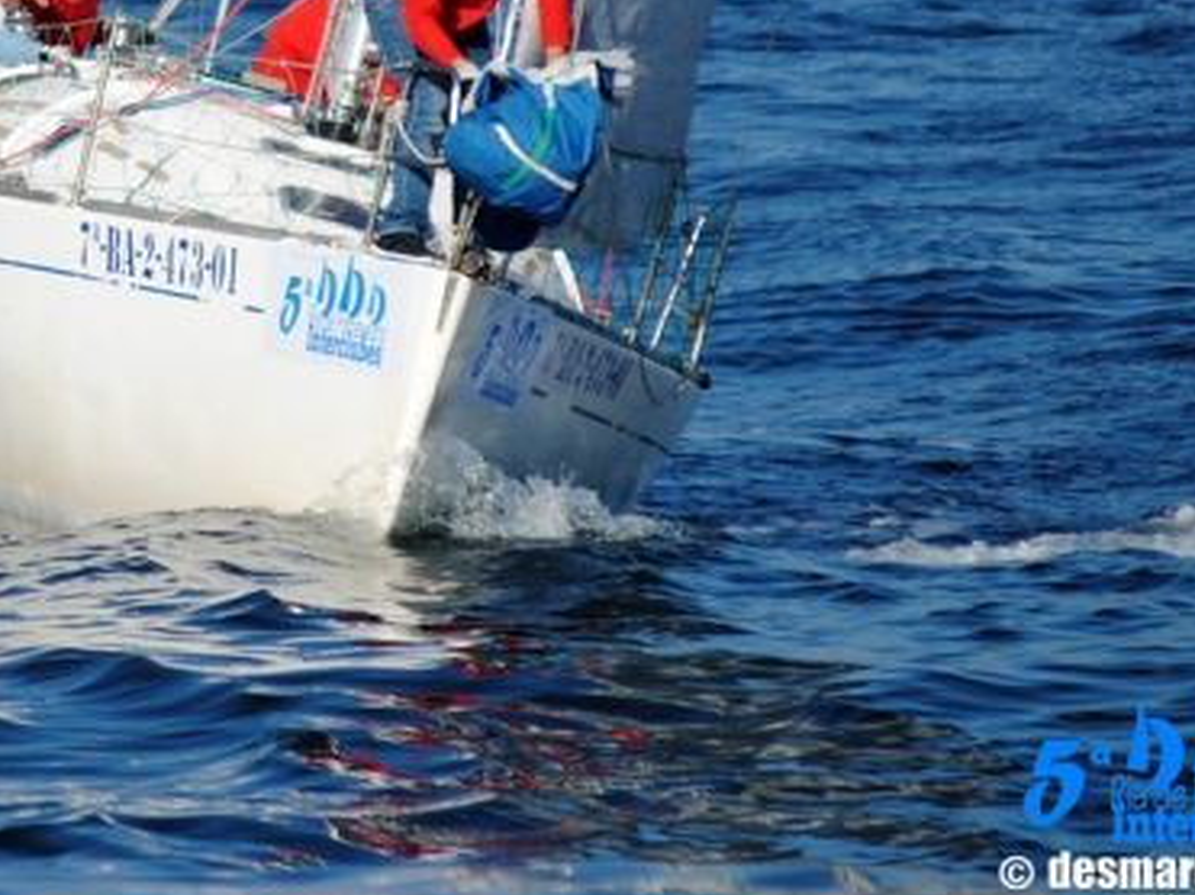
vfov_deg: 3.3
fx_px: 15600
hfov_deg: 4.4
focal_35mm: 452
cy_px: 56
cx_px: 97
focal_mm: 145
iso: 200
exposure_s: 1/1600
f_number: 5
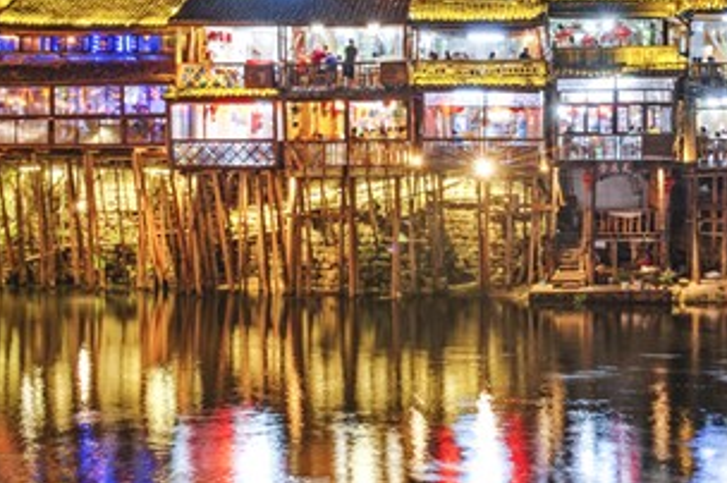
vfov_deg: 19.1
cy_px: 202
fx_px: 1432
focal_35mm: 71
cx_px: 435
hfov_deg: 28.4
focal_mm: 36
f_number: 10
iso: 200
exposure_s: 4
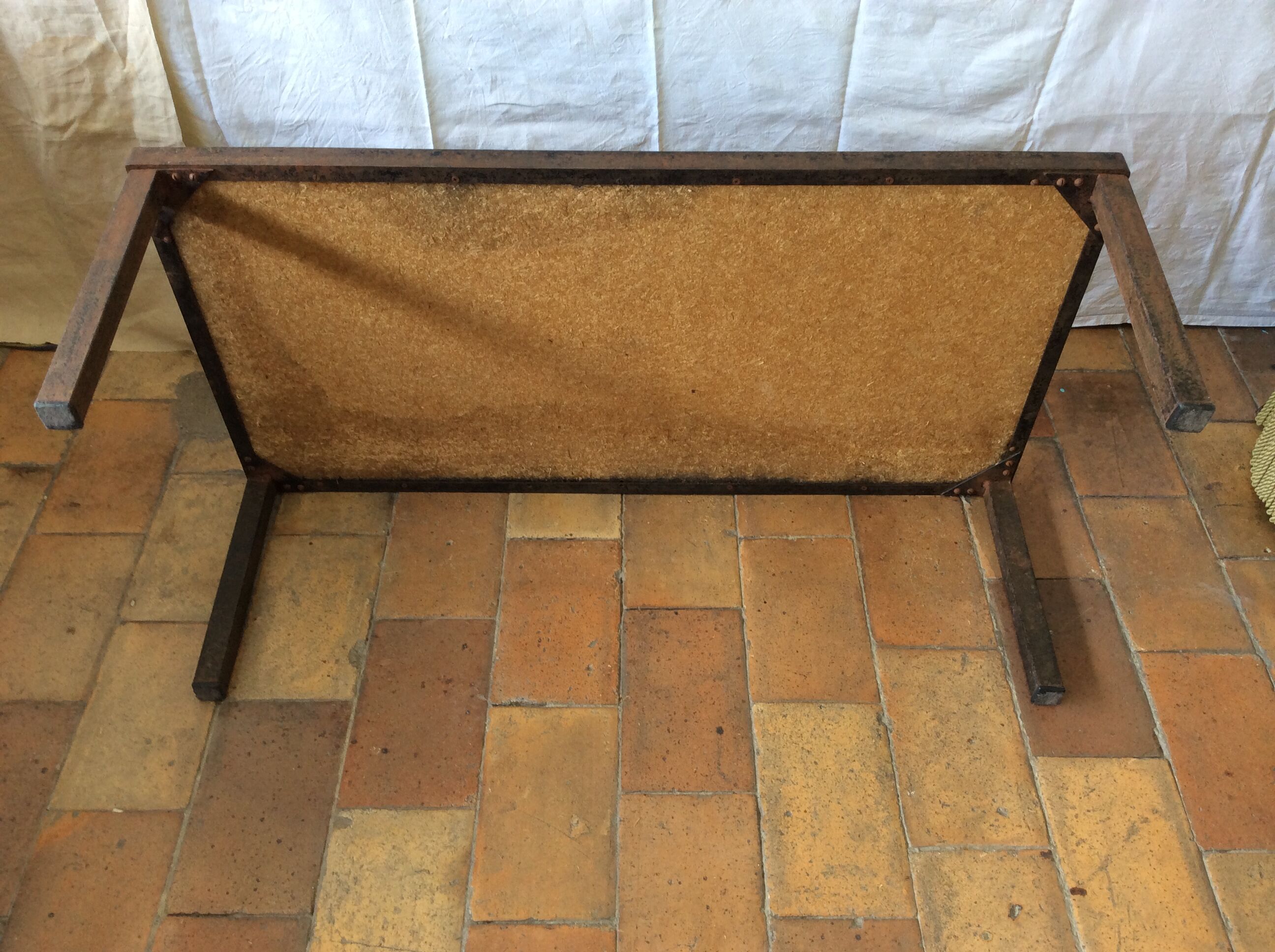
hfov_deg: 56.9
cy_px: 476
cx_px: 638
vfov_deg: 44.1
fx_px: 1177
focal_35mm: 32
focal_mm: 3.3
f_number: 2.4
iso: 40
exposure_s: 1/25
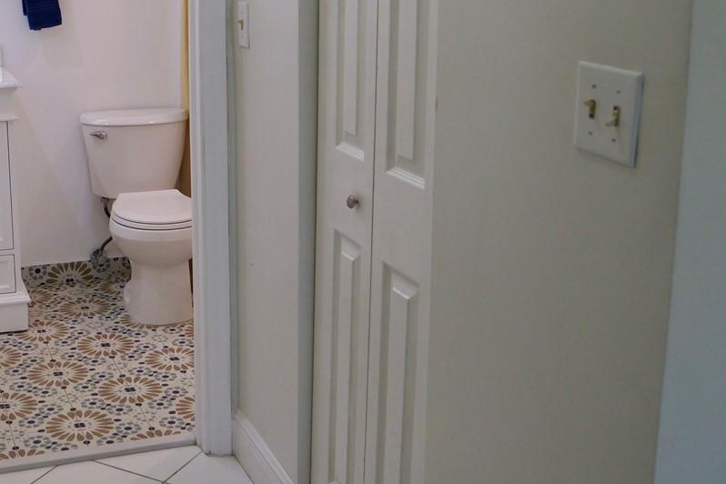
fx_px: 1008
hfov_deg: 38.6
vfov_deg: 26.8
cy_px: 158
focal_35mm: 50
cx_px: 182
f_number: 3.5
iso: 1000
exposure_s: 1/125
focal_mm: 12
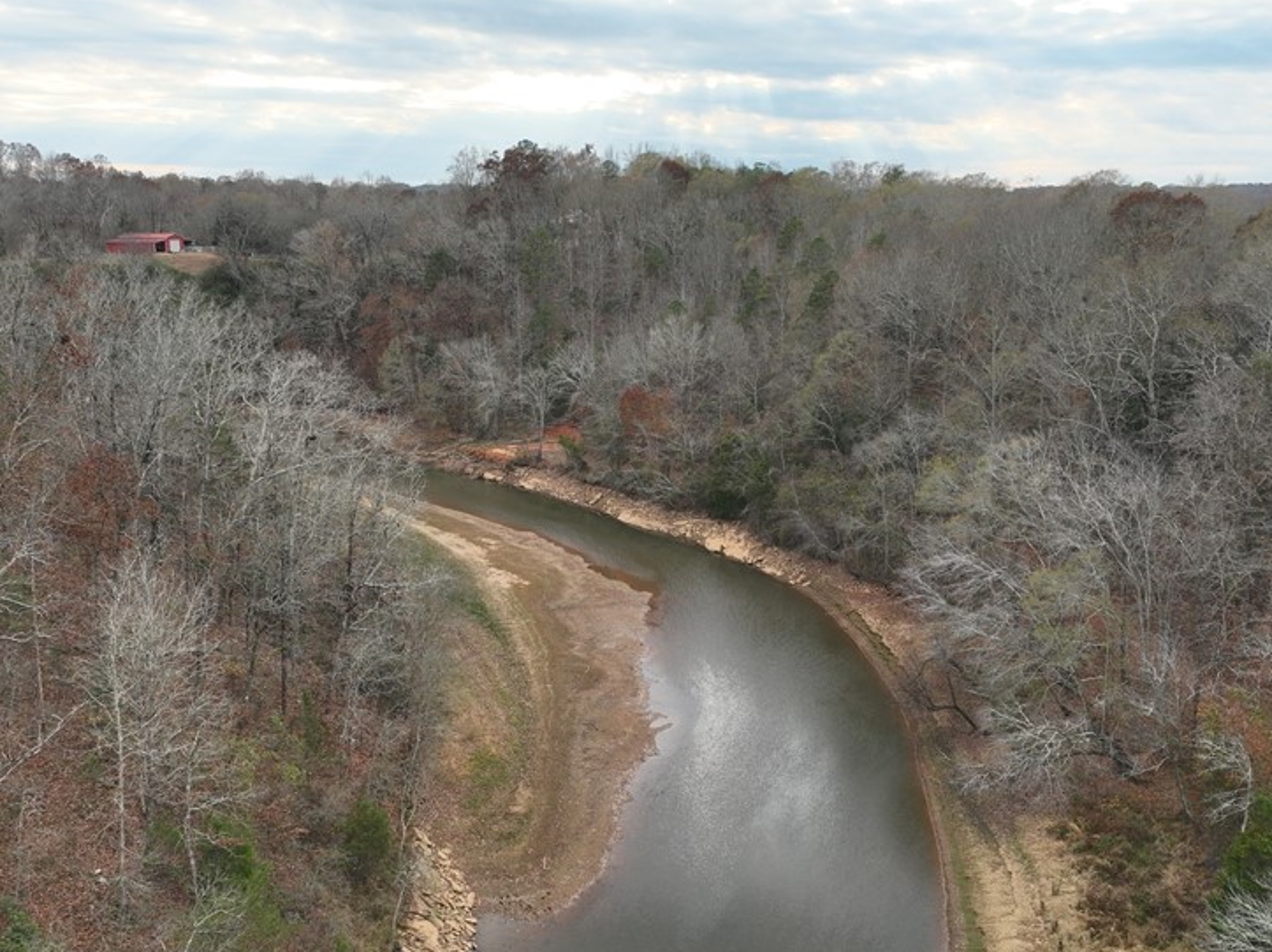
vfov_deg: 41.6
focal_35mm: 34
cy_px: 546
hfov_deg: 53.9
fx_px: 1248
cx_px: 584
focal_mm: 12.29
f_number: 2.8
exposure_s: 1/200
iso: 420
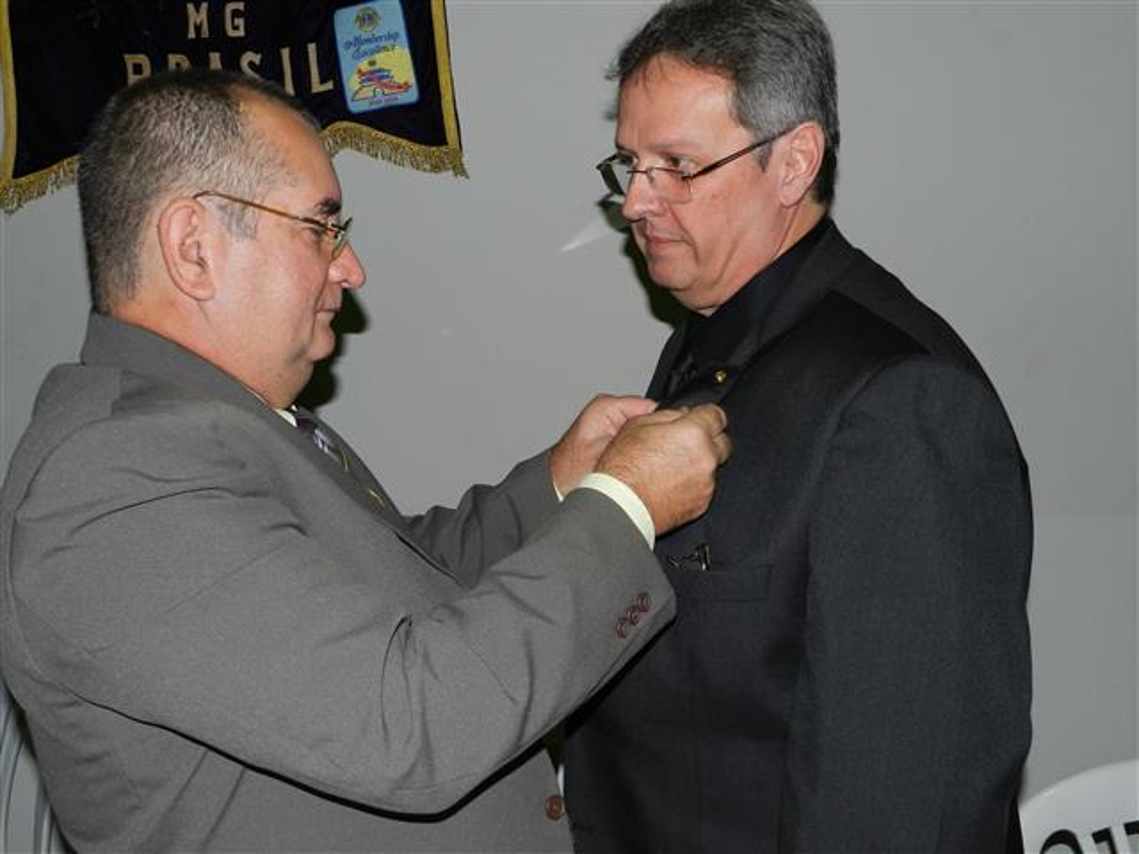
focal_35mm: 38
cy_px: 427
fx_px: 1250
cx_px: 570
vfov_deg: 37.7
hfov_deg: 49.0
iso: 200
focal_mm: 6.7
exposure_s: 1/30
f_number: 4
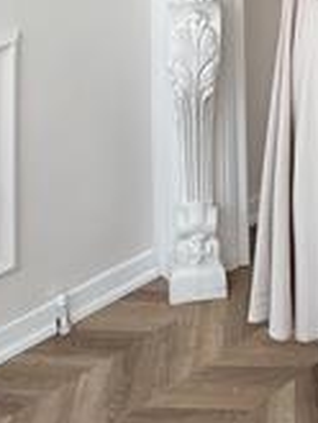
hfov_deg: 23.4
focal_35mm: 60
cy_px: -47
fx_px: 734
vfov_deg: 29.0
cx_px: 323
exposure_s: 1/121
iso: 64
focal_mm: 6.86
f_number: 1.78
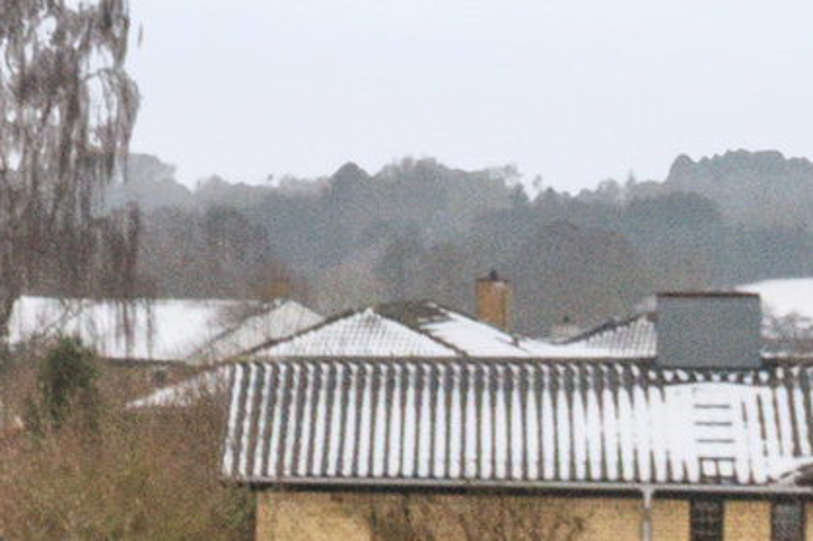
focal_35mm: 162
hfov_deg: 10.4
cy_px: 794
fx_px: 3646
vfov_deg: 8.3
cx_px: -1348
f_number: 8
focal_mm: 15
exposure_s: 1/250
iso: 800
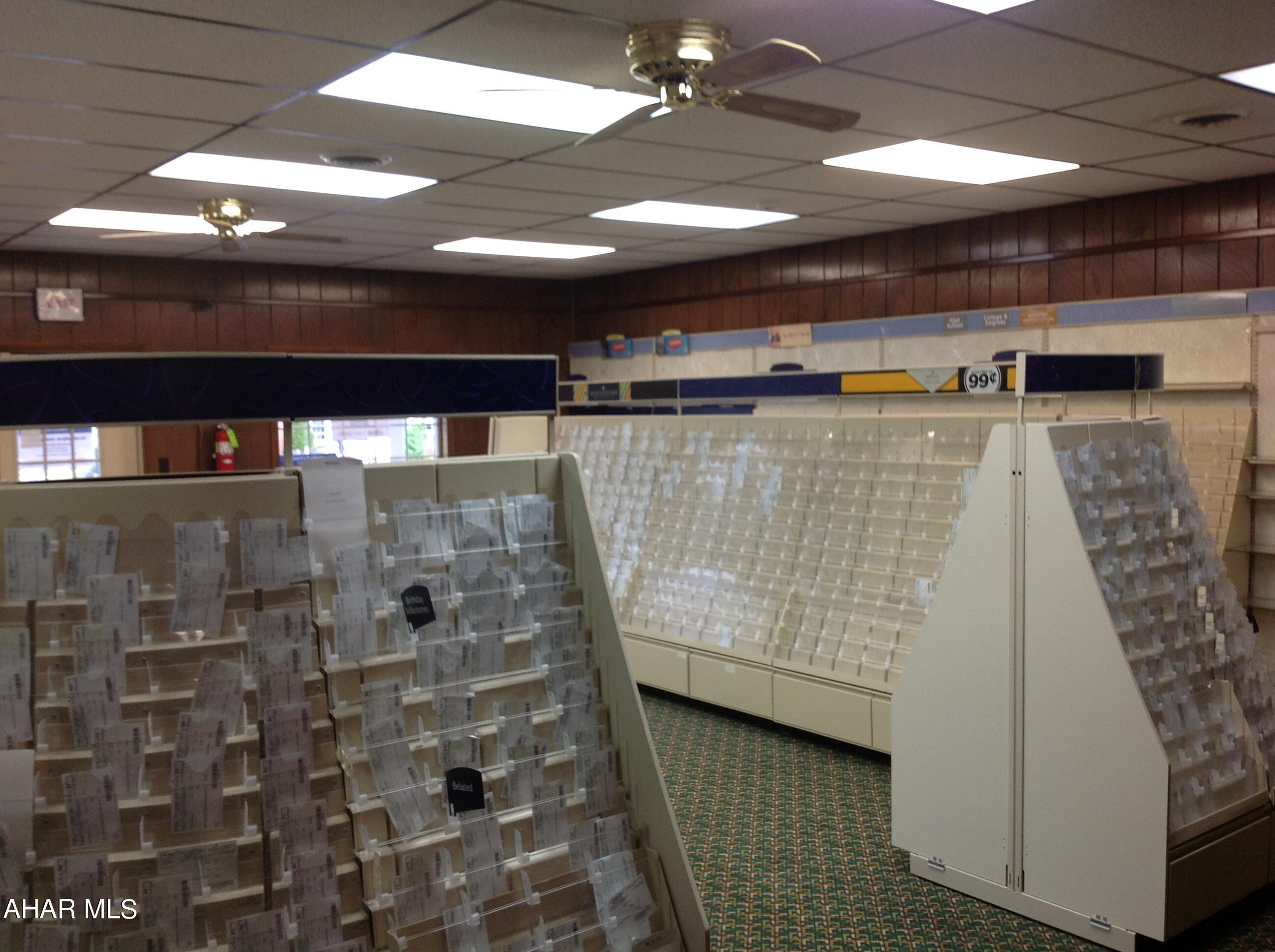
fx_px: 1287
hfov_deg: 52.7
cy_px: 476
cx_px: 638
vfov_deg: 40.6
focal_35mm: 35
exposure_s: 1/30
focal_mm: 4.28
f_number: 2.4
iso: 80
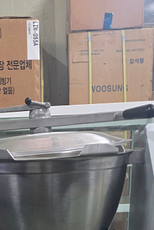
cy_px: 290
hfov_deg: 20.8
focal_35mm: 65
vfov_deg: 26.7
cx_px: 43
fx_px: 417
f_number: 1.7
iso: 2000
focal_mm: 6.25
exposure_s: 1/120
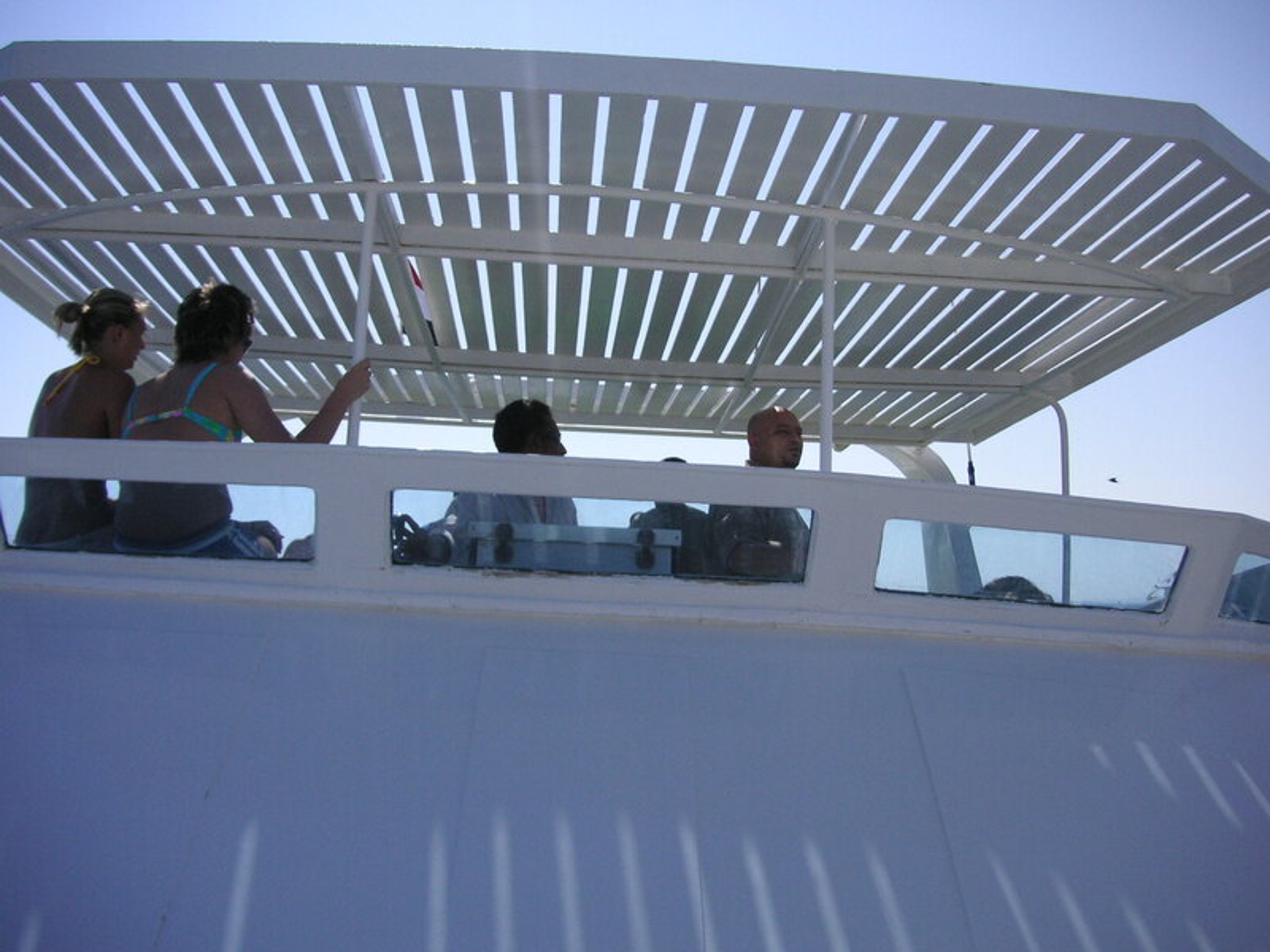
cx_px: 635
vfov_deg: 38.7
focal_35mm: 37
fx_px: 1357
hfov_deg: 50.1
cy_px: 476
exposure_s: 1/350
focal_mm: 6.1
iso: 50
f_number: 6.7
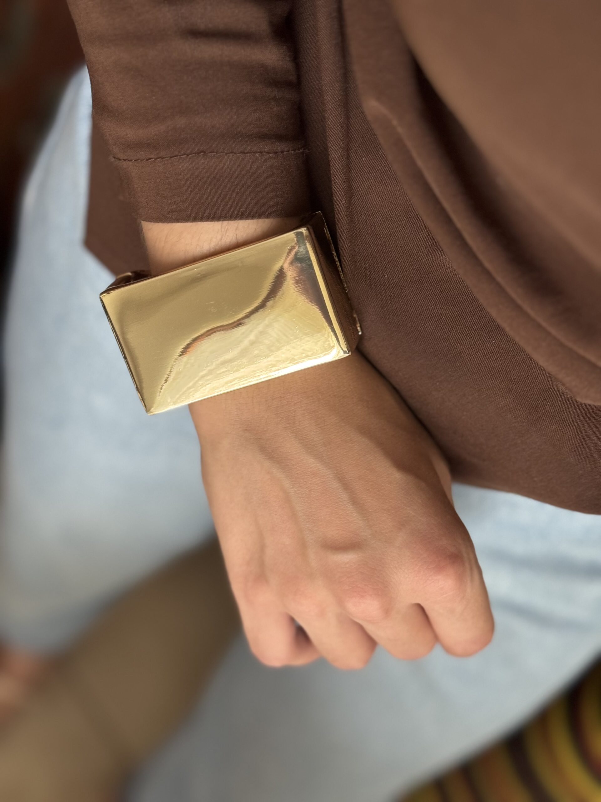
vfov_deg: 39.7
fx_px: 1111
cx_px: 300
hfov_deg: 30.3
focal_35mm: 48
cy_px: 401
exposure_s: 1/40
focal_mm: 6.76
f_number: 1.78
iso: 400
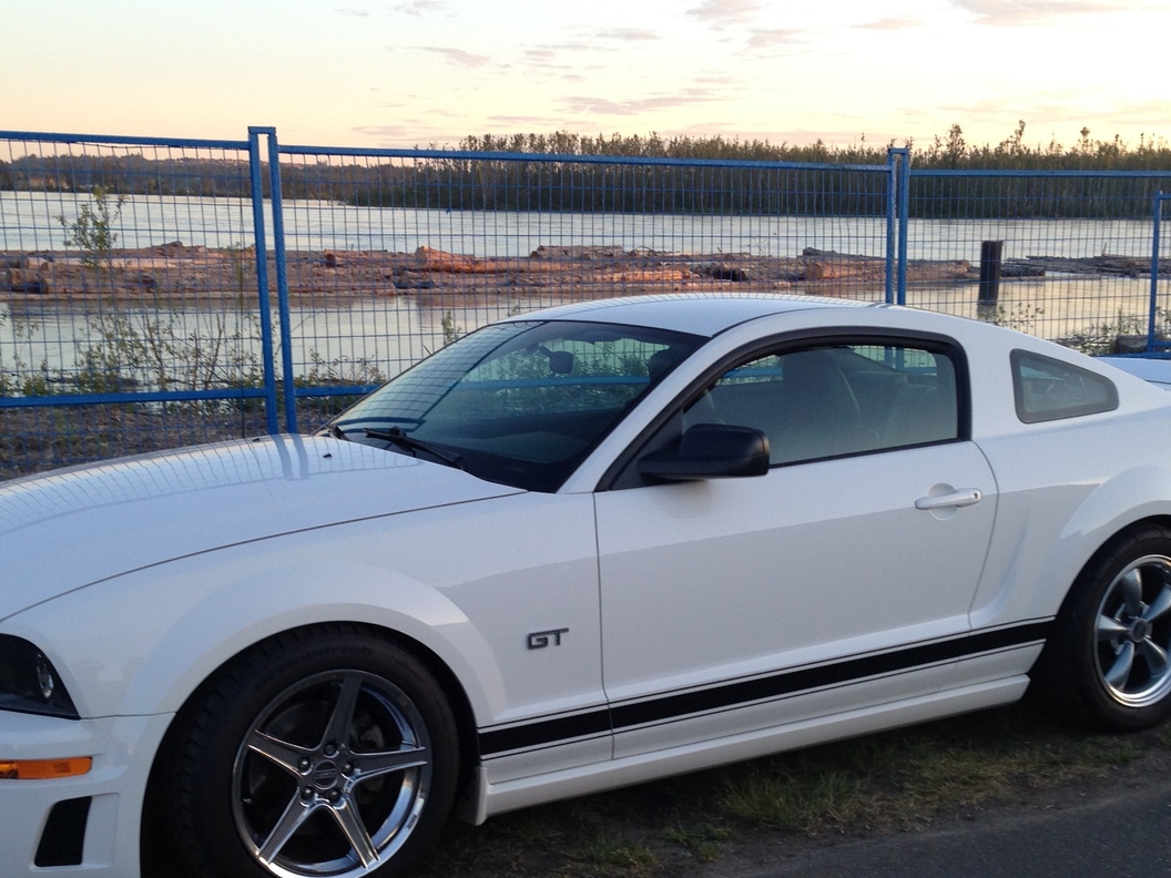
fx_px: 1691
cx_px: 586
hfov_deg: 38.2
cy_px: 650
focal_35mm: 50
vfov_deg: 28.7
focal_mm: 4.12
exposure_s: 1/120
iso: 50
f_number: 2.4
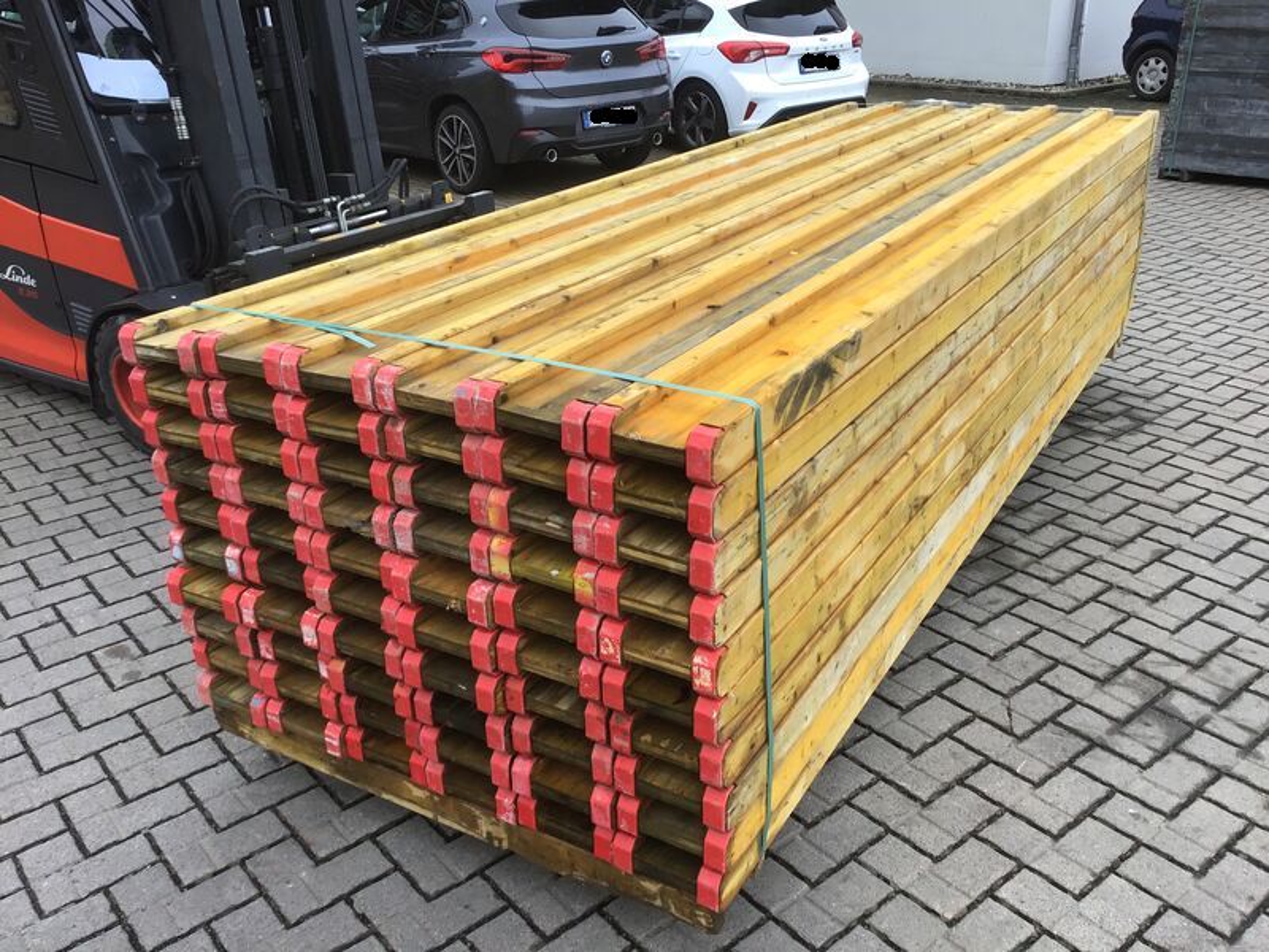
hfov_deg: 58.4
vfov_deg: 45.4
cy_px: 476
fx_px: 1136
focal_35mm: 31
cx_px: 634
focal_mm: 3.3
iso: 32
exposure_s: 1/100
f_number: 2.4
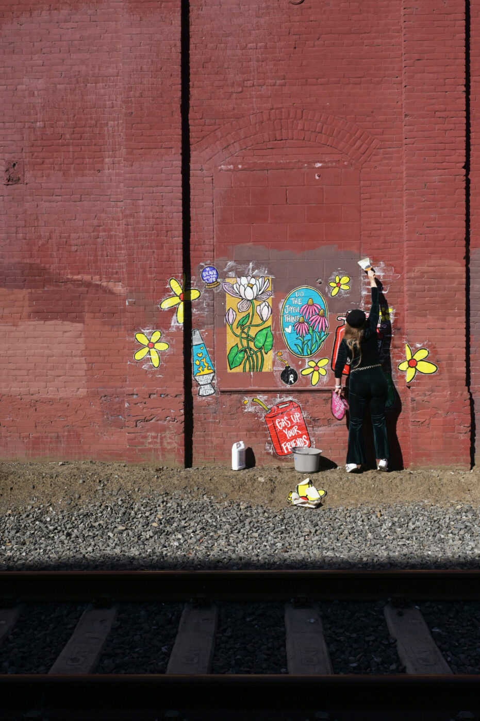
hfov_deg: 37.8
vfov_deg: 54.5
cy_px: 360
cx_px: 240
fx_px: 701
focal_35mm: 35
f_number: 8
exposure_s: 1/2500
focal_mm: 35
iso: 500
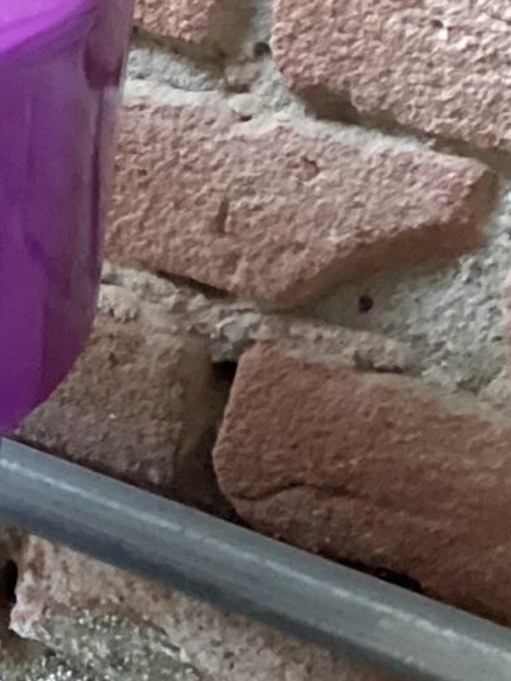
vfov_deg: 12.4
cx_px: -496
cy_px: 274
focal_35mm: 159
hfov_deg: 8.8
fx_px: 3131
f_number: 2.4
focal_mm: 3.3
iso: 640
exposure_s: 1/25
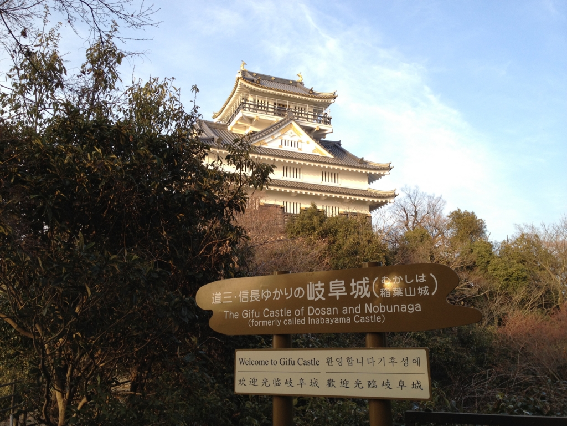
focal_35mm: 35
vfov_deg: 40.7
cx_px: 284
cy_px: 213
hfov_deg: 52.6
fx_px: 573
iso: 64
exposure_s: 1/223
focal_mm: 4.28
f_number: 2.4
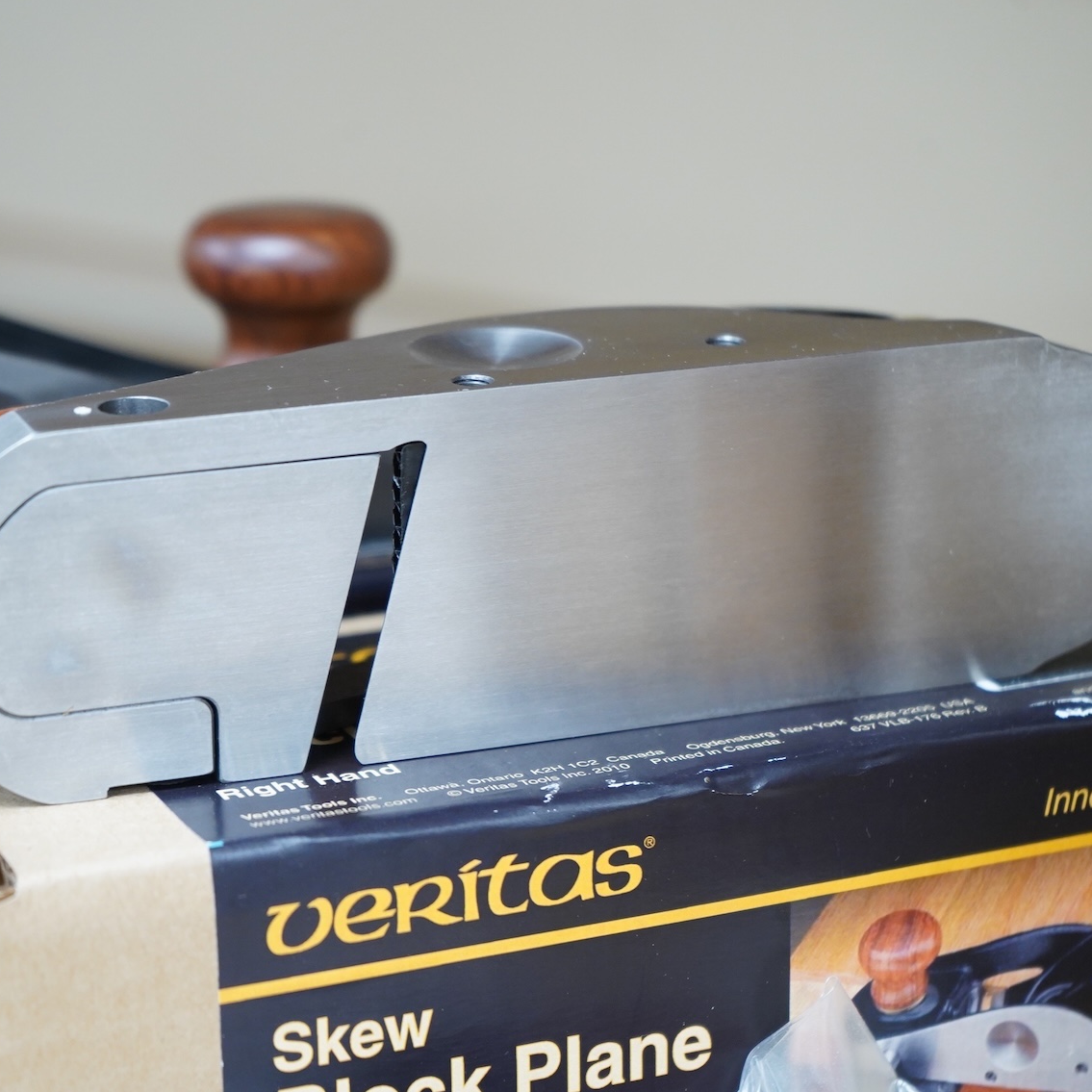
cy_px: 549
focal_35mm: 90
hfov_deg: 19.3
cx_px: 505
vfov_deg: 19.3
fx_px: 3212
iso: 2500
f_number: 5.6
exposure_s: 1/80
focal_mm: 70
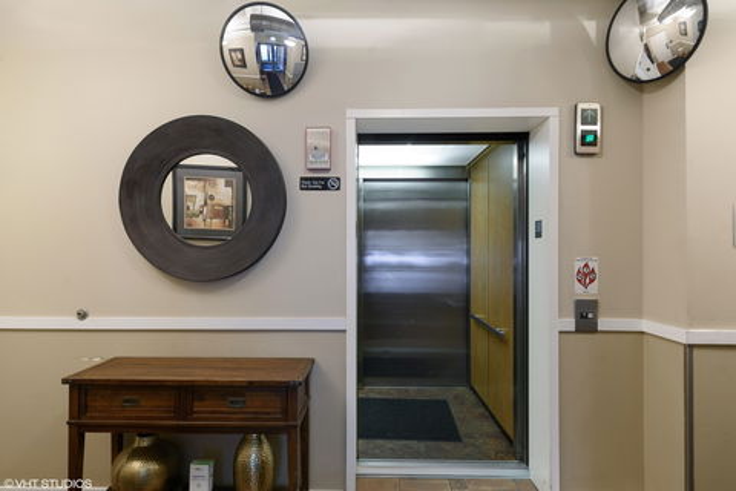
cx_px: 368
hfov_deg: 84.0
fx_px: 409
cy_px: 246
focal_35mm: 20
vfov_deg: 61.9
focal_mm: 20
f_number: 8
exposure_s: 4
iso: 250
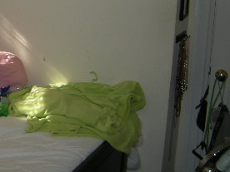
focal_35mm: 65
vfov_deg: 22.3
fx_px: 432
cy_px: 37
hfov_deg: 27.6
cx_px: -13
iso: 64
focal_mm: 4.7
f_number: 2.8
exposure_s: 1/56.7
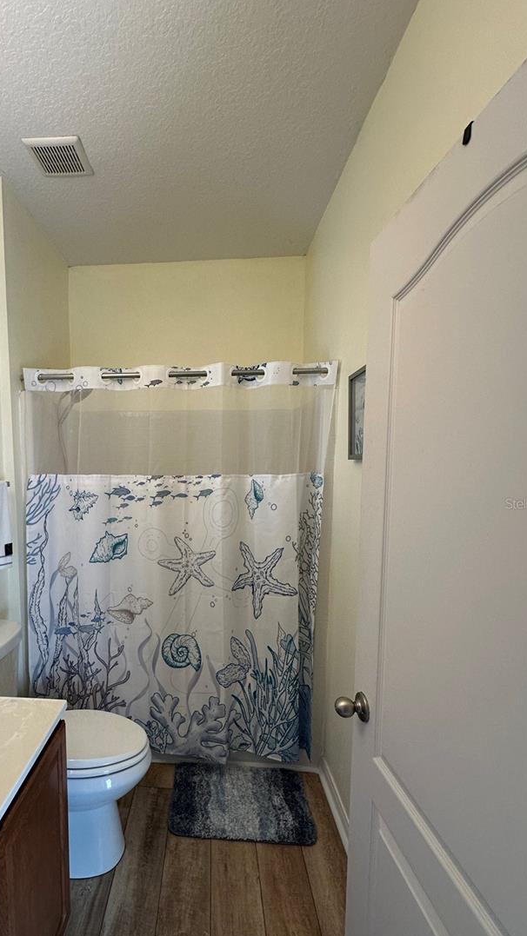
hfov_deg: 62.4
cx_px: 176
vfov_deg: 95.7
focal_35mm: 17
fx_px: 422
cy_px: 503
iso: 160
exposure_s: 1/120
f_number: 2.2
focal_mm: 2.22
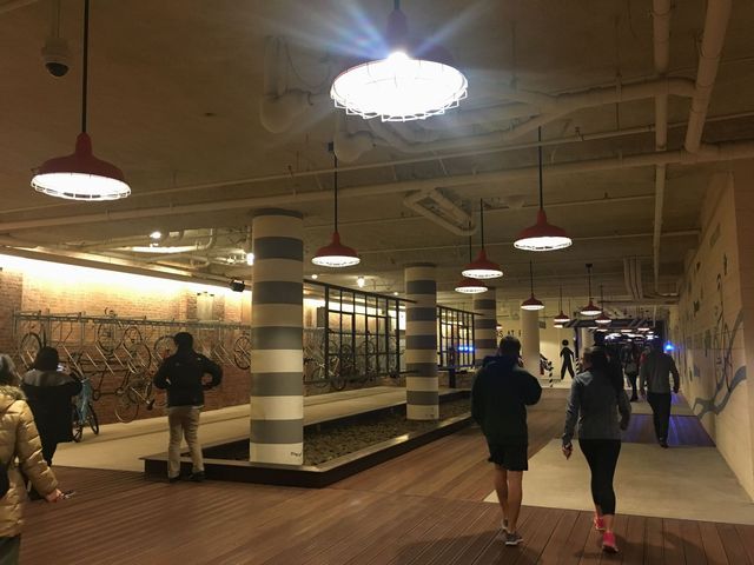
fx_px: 632
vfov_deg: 48.2
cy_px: 282
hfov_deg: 61.7
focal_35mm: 29
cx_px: 377
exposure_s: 1/24
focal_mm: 4.15
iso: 200
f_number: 2.2
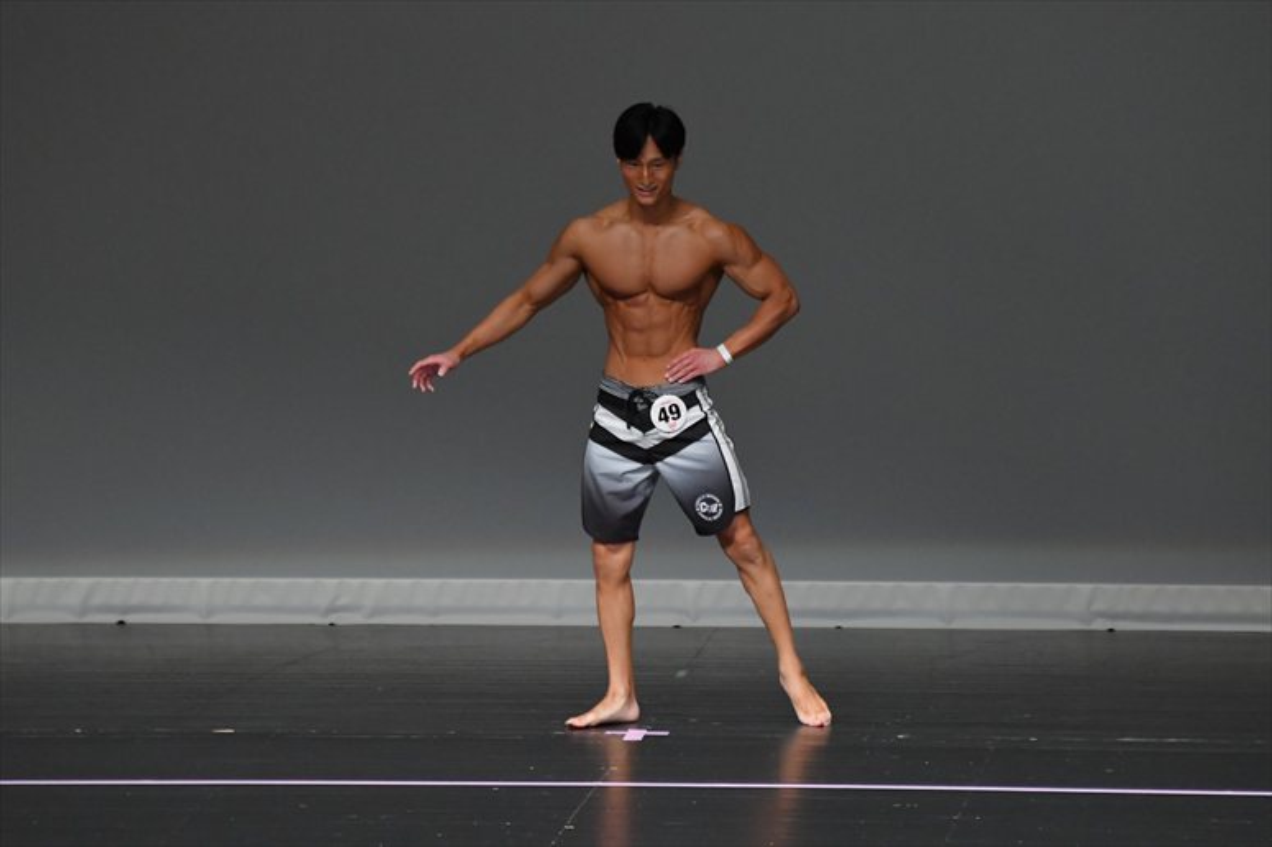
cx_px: 636
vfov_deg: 4.4
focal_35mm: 315
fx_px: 11125
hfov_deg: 6.5
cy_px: 424
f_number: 5.6
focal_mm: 210
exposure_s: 1/400
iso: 4000
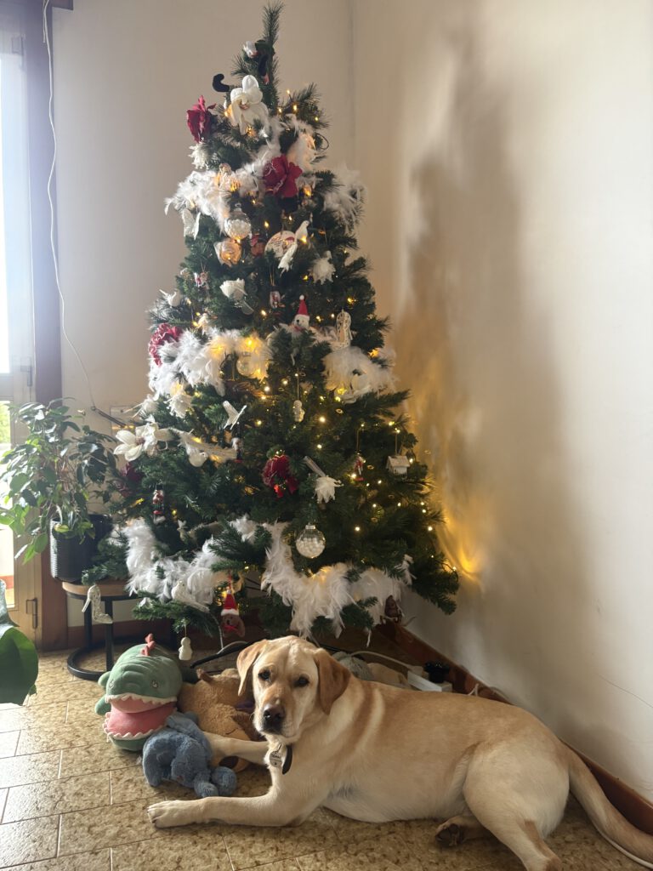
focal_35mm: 26
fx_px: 654
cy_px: 436
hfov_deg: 53.1
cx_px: 326
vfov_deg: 67.3
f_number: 1.6
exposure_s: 1/50
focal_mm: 5.96
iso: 250
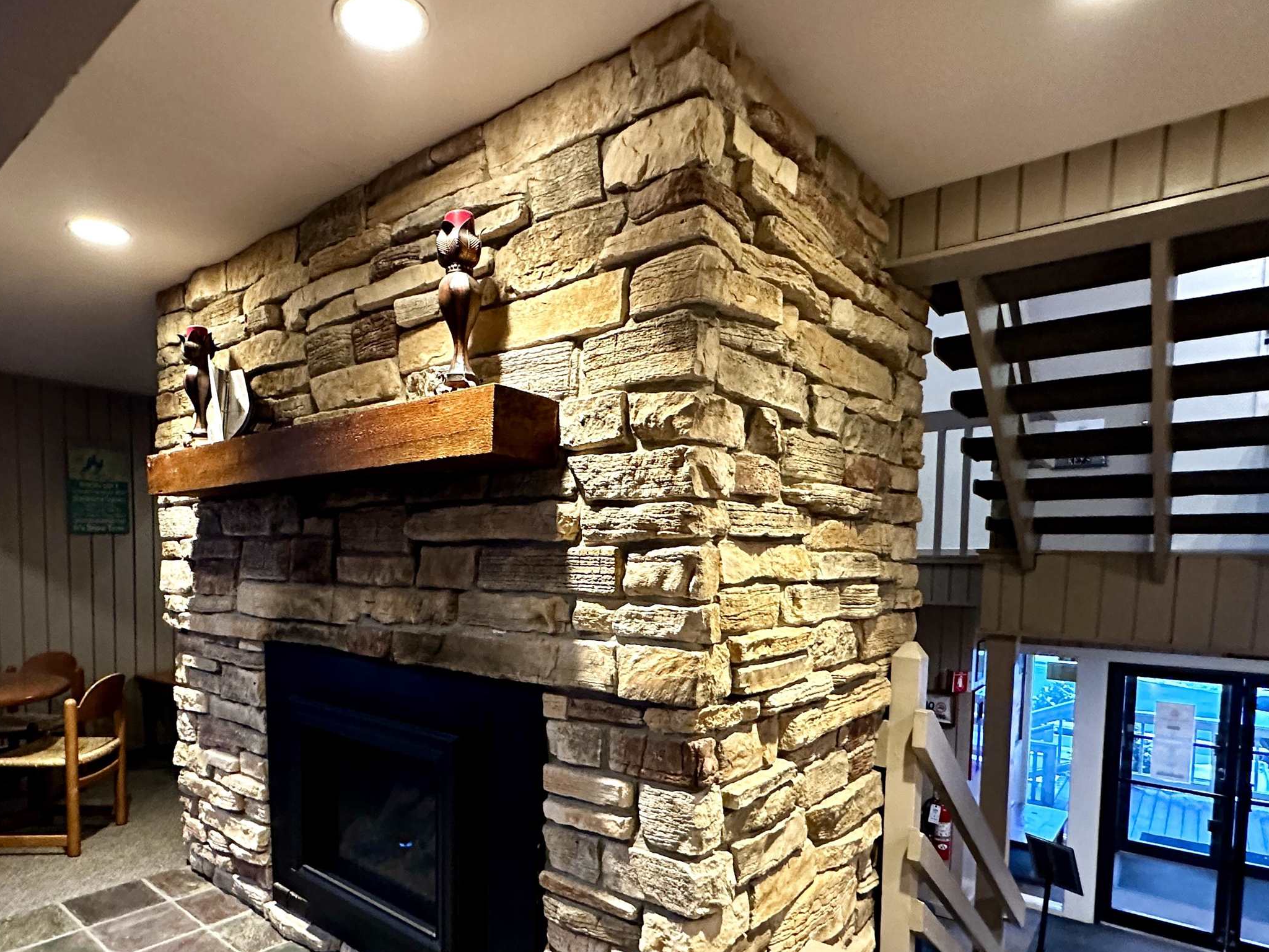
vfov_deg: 62.3
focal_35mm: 21
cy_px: 612
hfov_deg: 78.4
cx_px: 529
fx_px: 770
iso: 640
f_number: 2.2
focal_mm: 2.22
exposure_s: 1/60
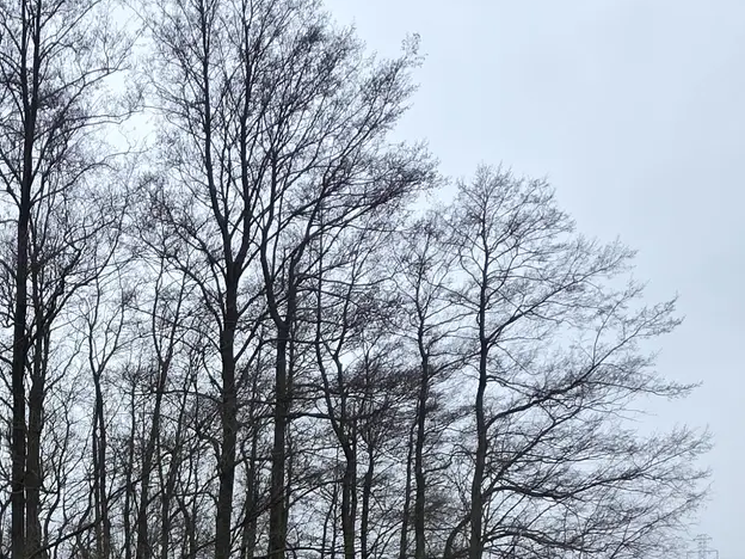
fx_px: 861
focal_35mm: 40
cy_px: 770
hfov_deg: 44.3
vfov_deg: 28.0
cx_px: 137
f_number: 1.9
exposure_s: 1/765
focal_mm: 2.2
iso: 40
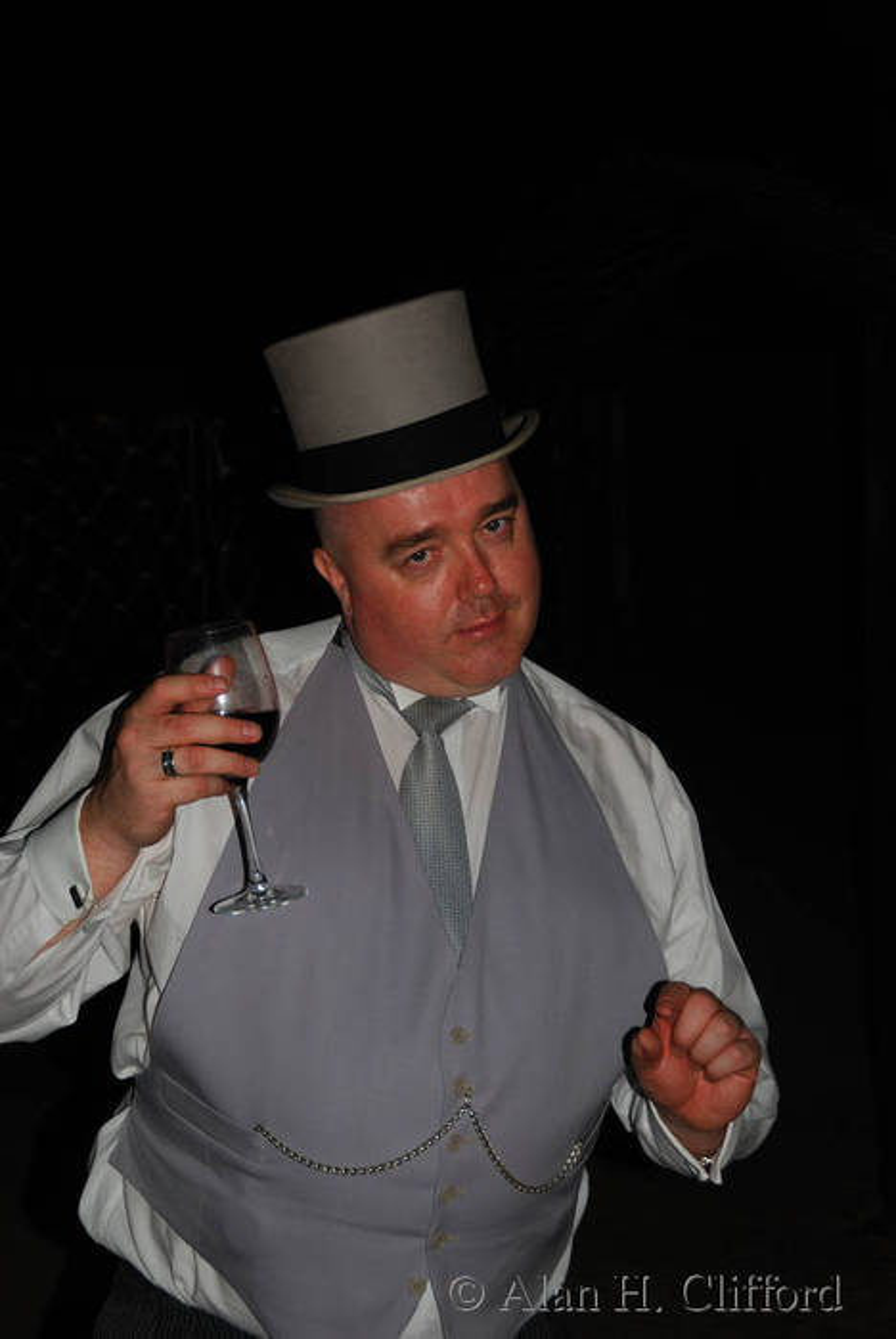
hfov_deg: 20.7
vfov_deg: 30.5
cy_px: 670
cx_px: 448
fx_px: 2459
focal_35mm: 66
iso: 100
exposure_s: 1/200
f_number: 4.5
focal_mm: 44
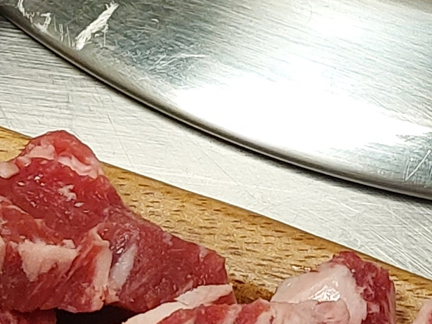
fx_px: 2346
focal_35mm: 188
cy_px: 106
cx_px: 565
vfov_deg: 7.9
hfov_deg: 10.3
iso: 200
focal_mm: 5.23
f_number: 1.8
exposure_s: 1/60
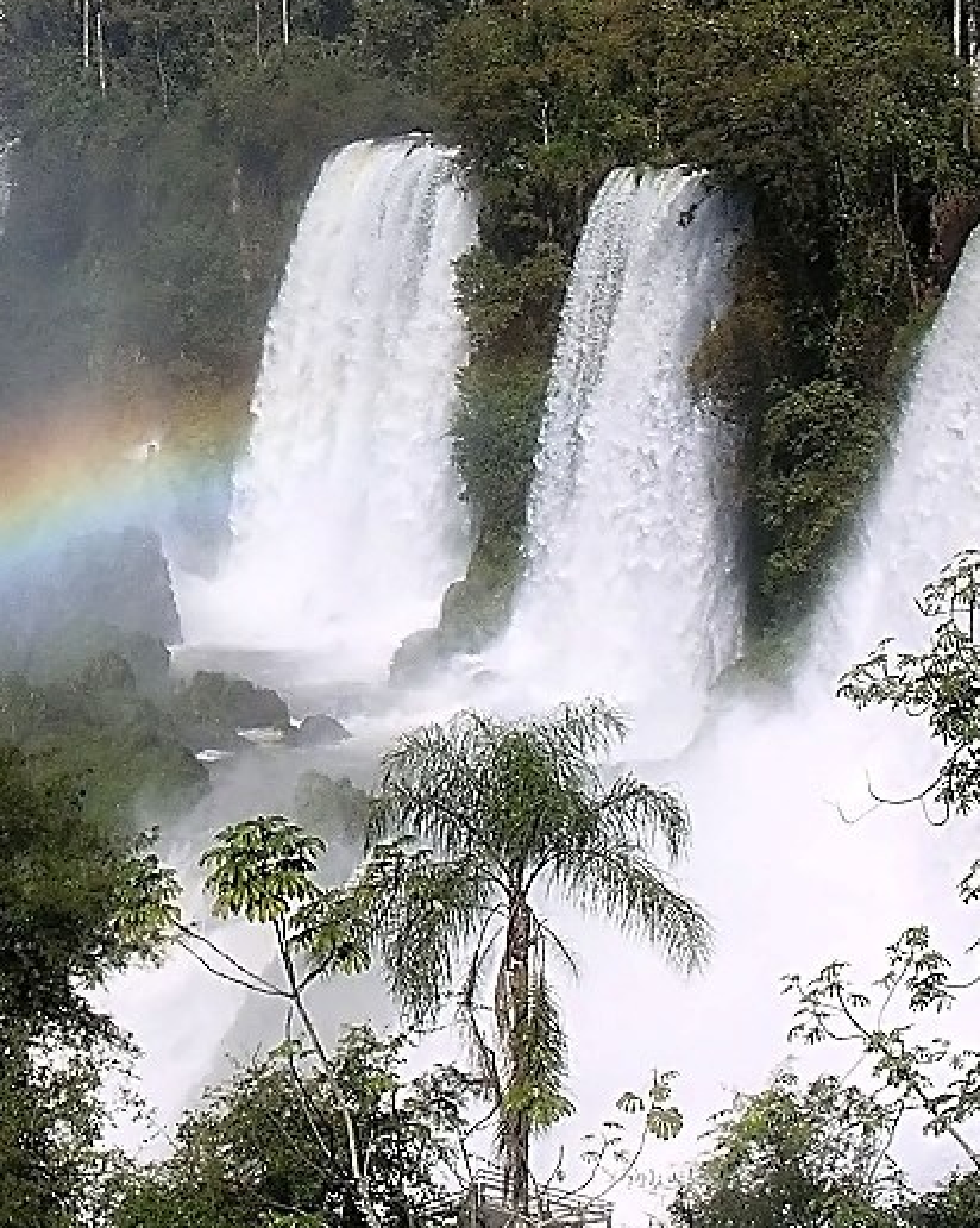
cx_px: 124
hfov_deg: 16.0
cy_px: 364
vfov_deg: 20.1
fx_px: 3448
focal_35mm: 95
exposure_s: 1/336
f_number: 6.2
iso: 100
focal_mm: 7.5
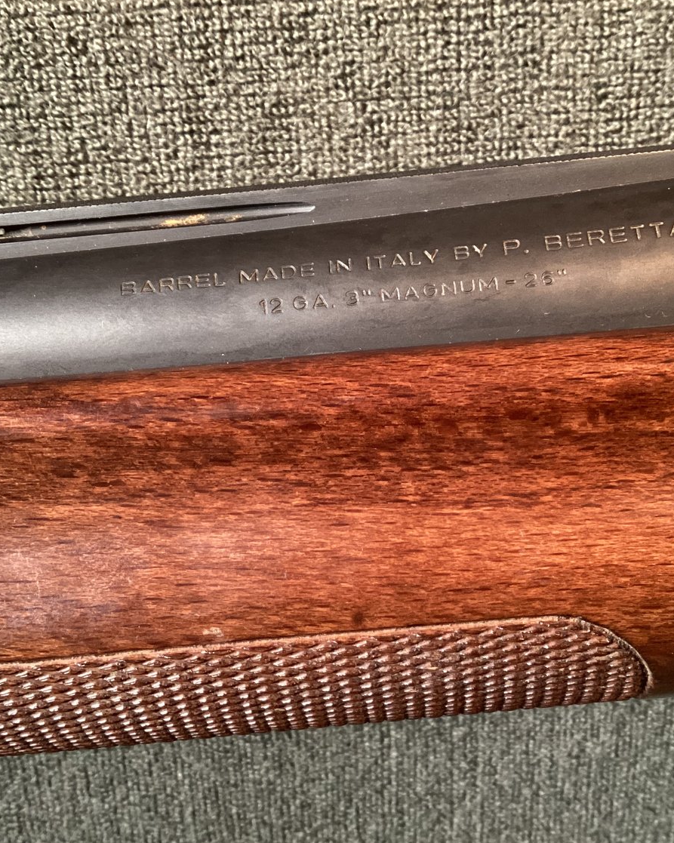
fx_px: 1023
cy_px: 425
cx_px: 373
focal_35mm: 41
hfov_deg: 36.4
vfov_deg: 44.8
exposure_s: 1/33
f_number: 2.4
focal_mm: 3.3
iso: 400
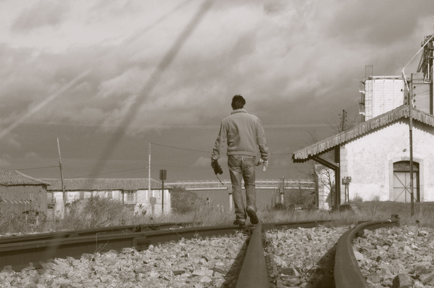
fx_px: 1897
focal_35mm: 158
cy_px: 144
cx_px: 217
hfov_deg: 13.1
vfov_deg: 8.7
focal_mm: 105
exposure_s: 1/200
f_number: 29
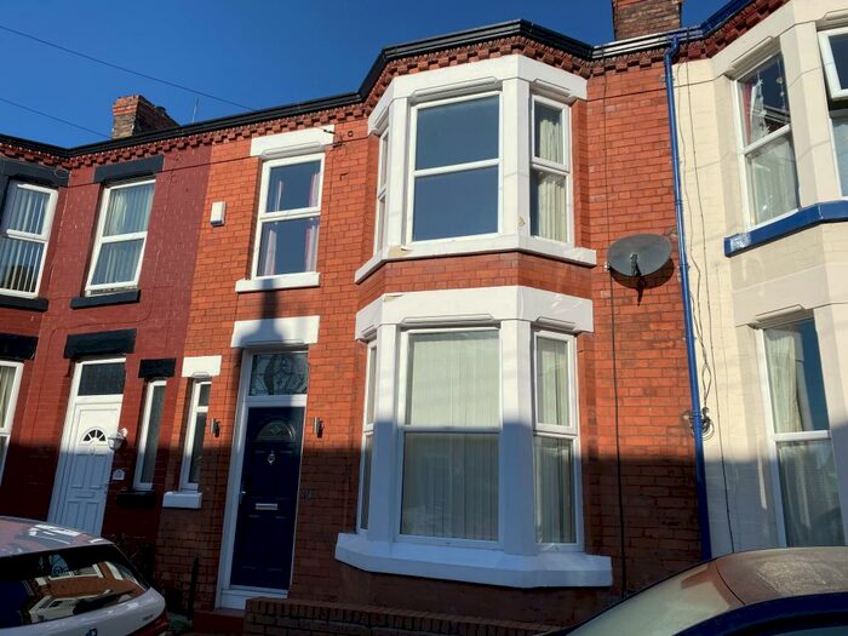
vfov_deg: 53.1
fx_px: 637
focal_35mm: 26
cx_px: 424
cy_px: 318
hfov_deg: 67.3
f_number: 1.8
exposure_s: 1/5495
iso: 32
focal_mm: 4.25
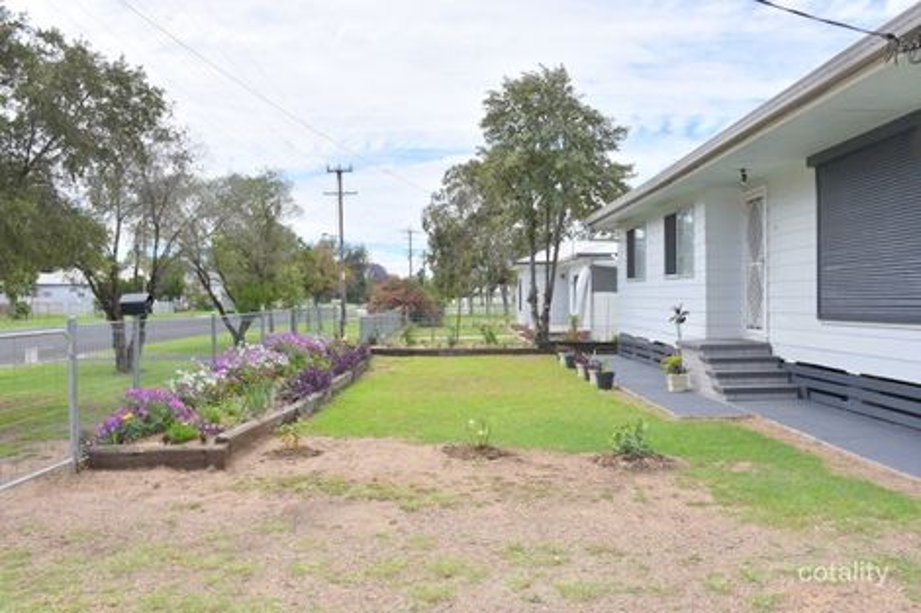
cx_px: 460
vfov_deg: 43.6
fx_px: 767
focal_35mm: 30
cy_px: 306
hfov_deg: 61.9
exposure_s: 1/250
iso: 100
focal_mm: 20
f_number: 10
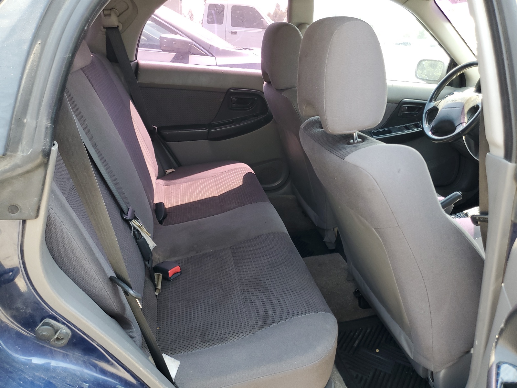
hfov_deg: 67.3
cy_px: 194
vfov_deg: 53.1
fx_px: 388
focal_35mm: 26
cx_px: 258
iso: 60
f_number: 1.5
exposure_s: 1/120
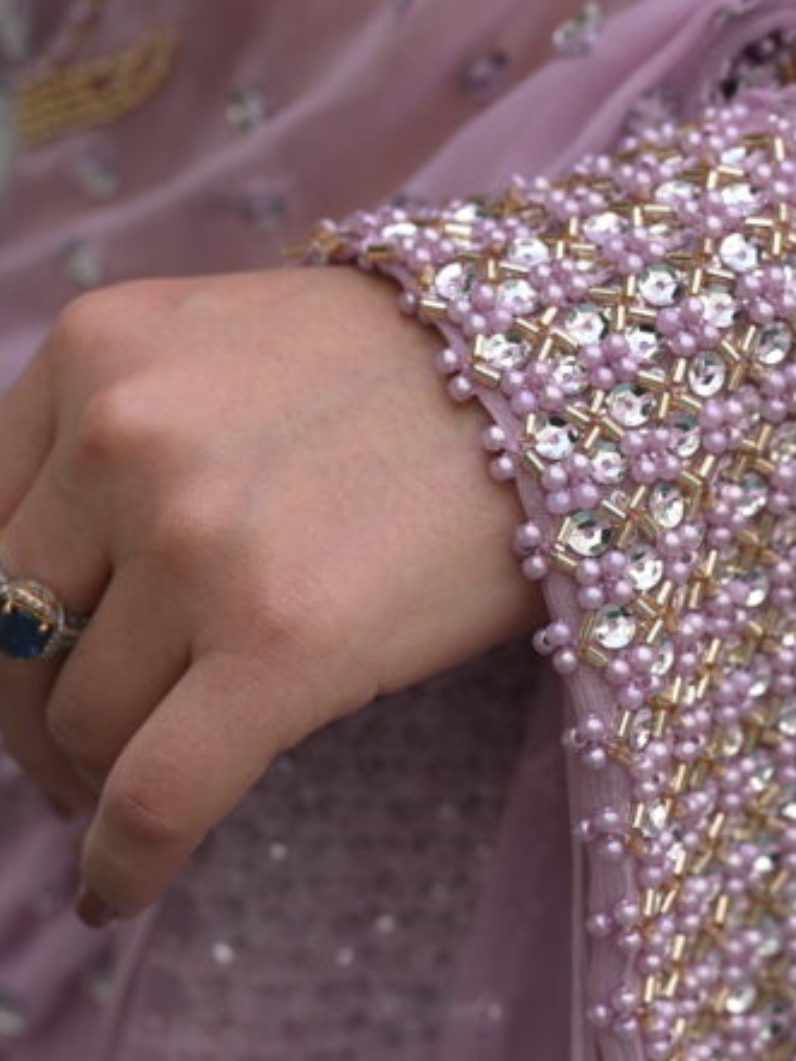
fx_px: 3003
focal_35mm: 98
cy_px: 474
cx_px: 445
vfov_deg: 20.0
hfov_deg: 15.1
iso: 160
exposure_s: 1/320
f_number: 3.5
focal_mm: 50
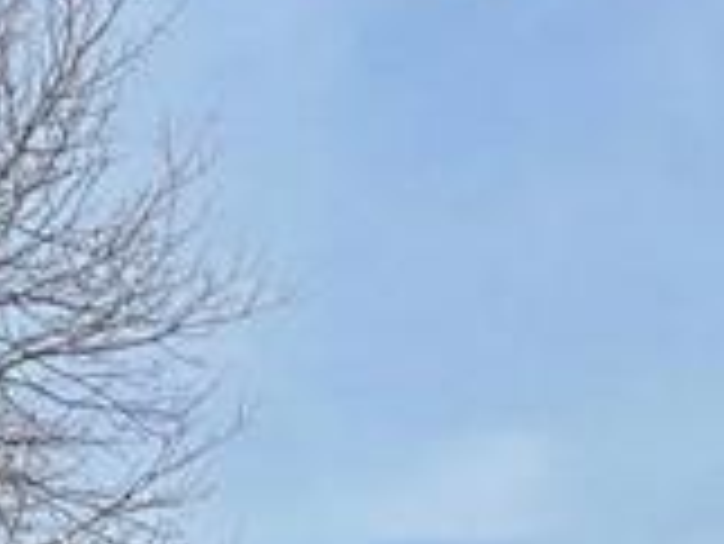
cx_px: 728
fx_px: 6907
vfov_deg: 4.3
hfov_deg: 6.0
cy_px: 1663
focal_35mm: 330
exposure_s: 1/2994
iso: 25
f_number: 2
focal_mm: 6
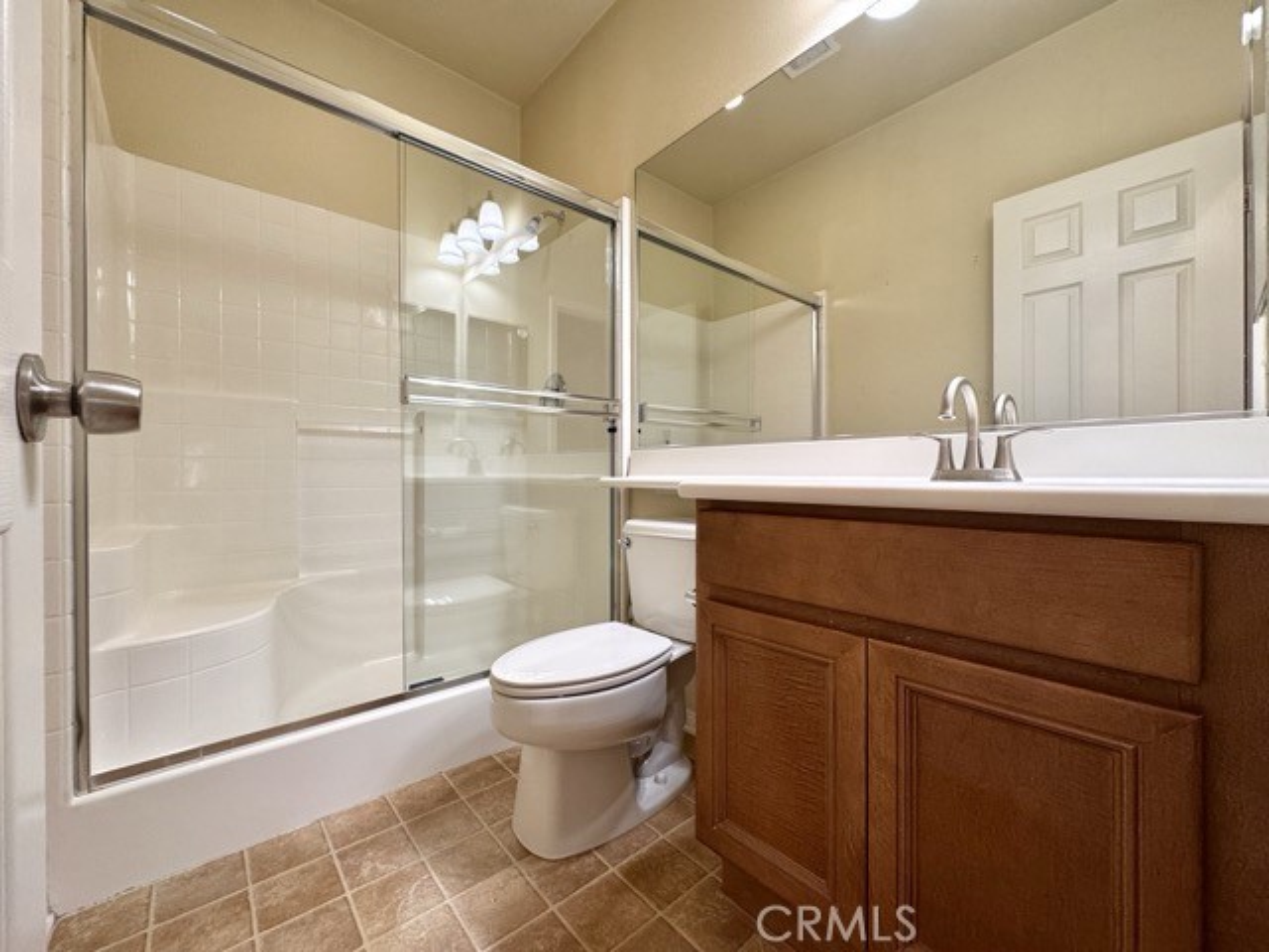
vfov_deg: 85.7
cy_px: 476
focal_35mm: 14
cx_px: 634
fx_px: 513
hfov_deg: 102.1
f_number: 2.2
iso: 160
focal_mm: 2.22
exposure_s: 1/120
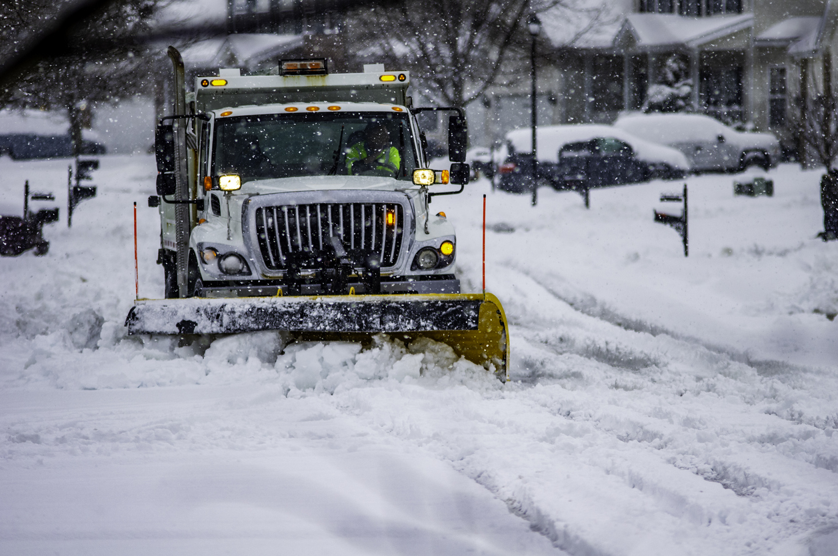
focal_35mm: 300
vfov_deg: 4.6
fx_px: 6975
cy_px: 278
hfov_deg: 6.9
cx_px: 419
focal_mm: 200
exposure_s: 1/1600
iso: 200
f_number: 2.8
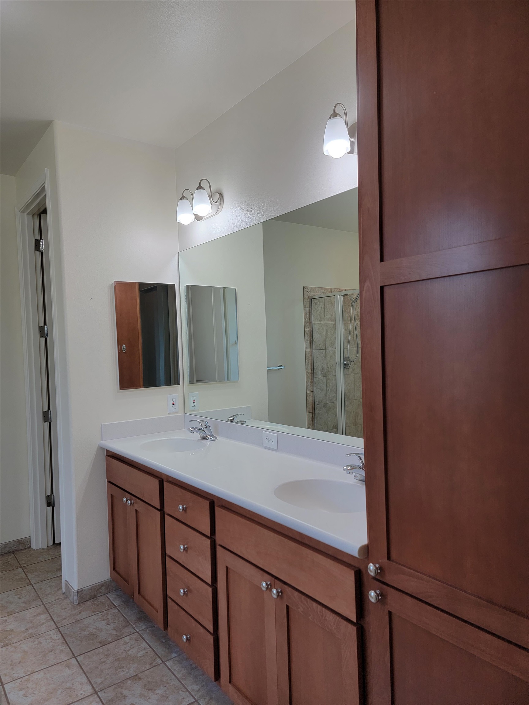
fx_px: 489
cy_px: 352
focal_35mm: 24
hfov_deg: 56.8
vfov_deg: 71.6
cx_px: 264
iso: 32
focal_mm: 6.7
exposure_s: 1/120
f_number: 1.8
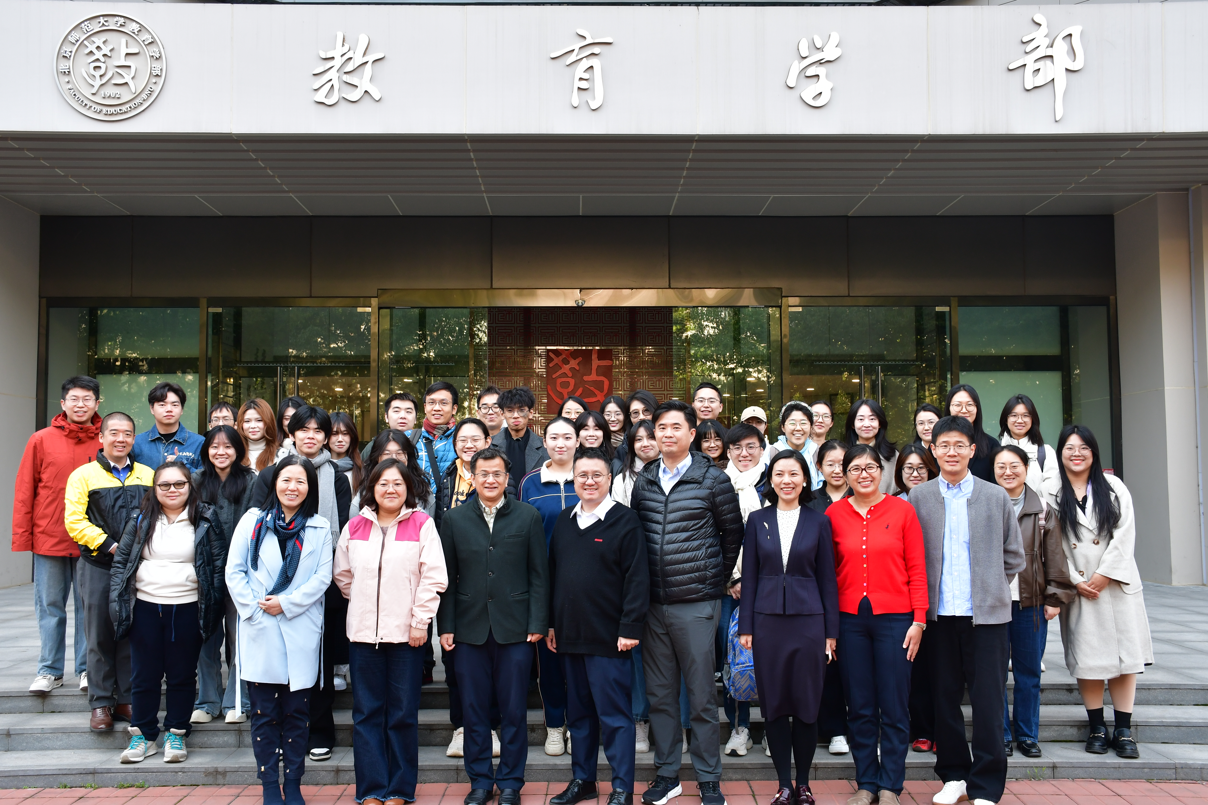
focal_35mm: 36
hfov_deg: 53.1
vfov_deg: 36.9
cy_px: 402
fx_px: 1208
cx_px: 604
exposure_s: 1/50
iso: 320
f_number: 8
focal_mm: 24
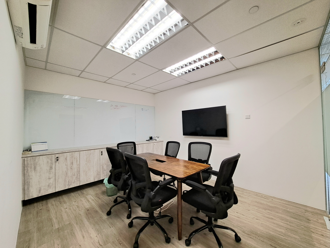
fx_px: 124
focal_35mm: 13
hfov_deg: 106.2
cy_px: 124
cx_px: 165
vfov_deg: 89.9
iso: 80
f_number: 2.2
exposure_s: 1/50
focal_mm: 1.74
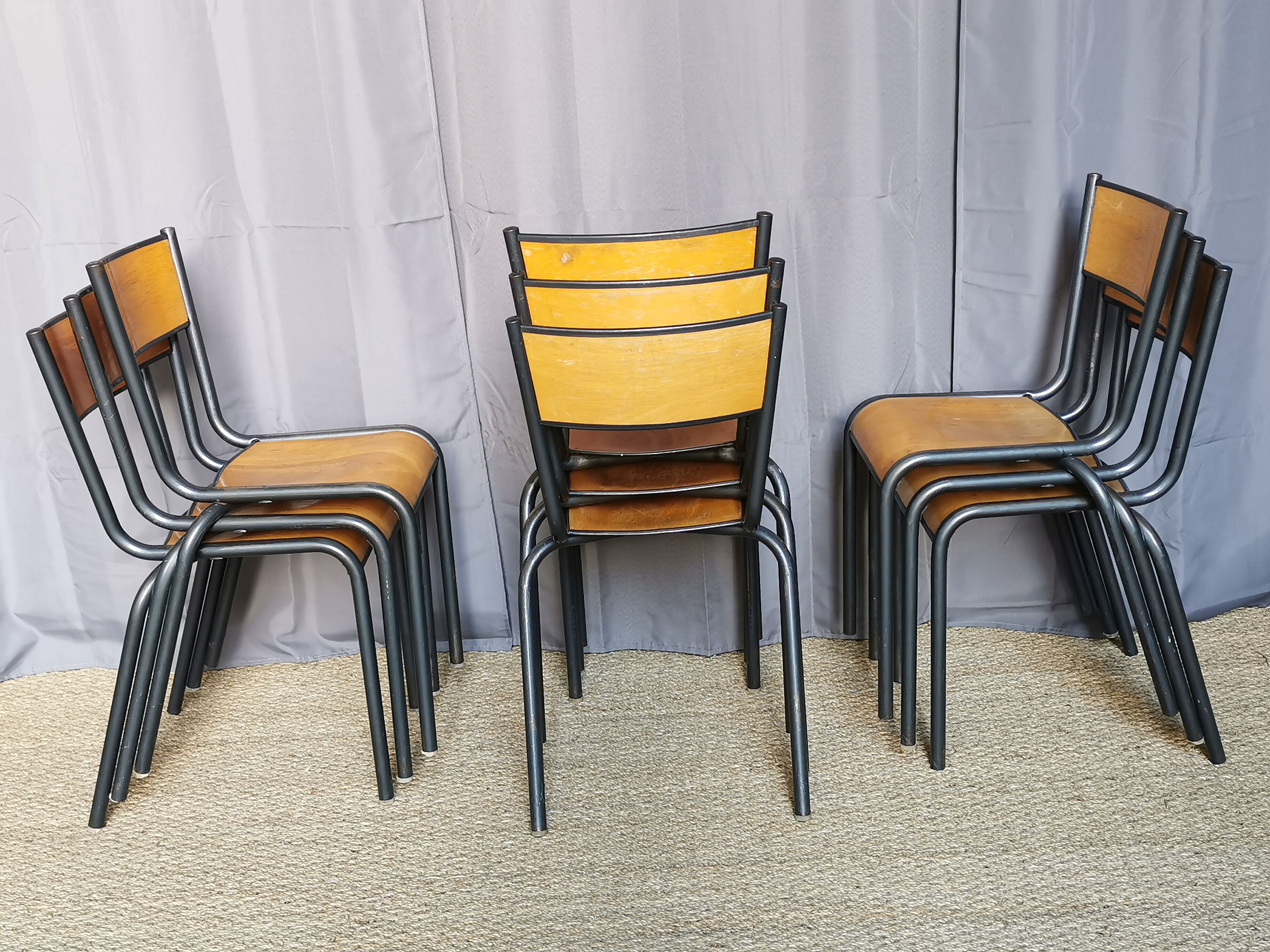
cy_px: 476
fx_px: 1541
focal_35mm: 42
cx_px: 635
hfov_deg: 44.8
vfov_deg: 34.3
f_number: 1.8
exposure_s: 1/50
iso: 125
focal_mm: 5.58
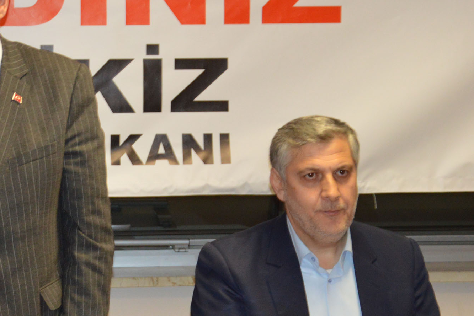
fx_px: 1764
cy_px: 108
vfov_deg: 10.2
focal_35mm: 134
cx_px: -23
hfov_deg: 15.0
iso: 1100
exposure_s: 1/60
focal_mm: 42
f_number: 4.8
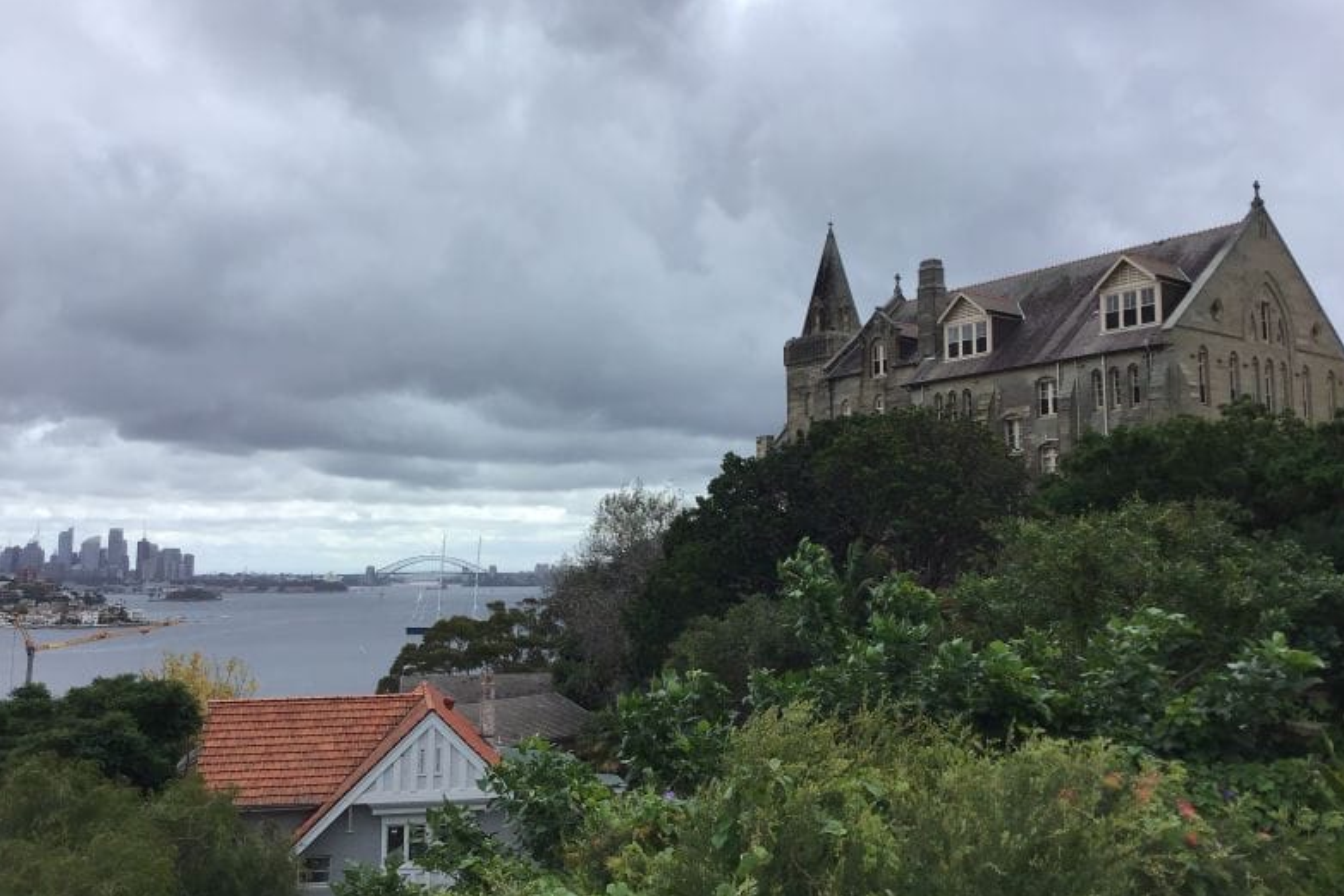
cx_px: 674
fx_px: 1232
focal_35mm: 33
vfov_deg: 39.9
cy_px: 427
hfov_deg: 57.2
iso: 25
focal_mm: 3.3
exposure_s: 1/1217
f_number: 2.4
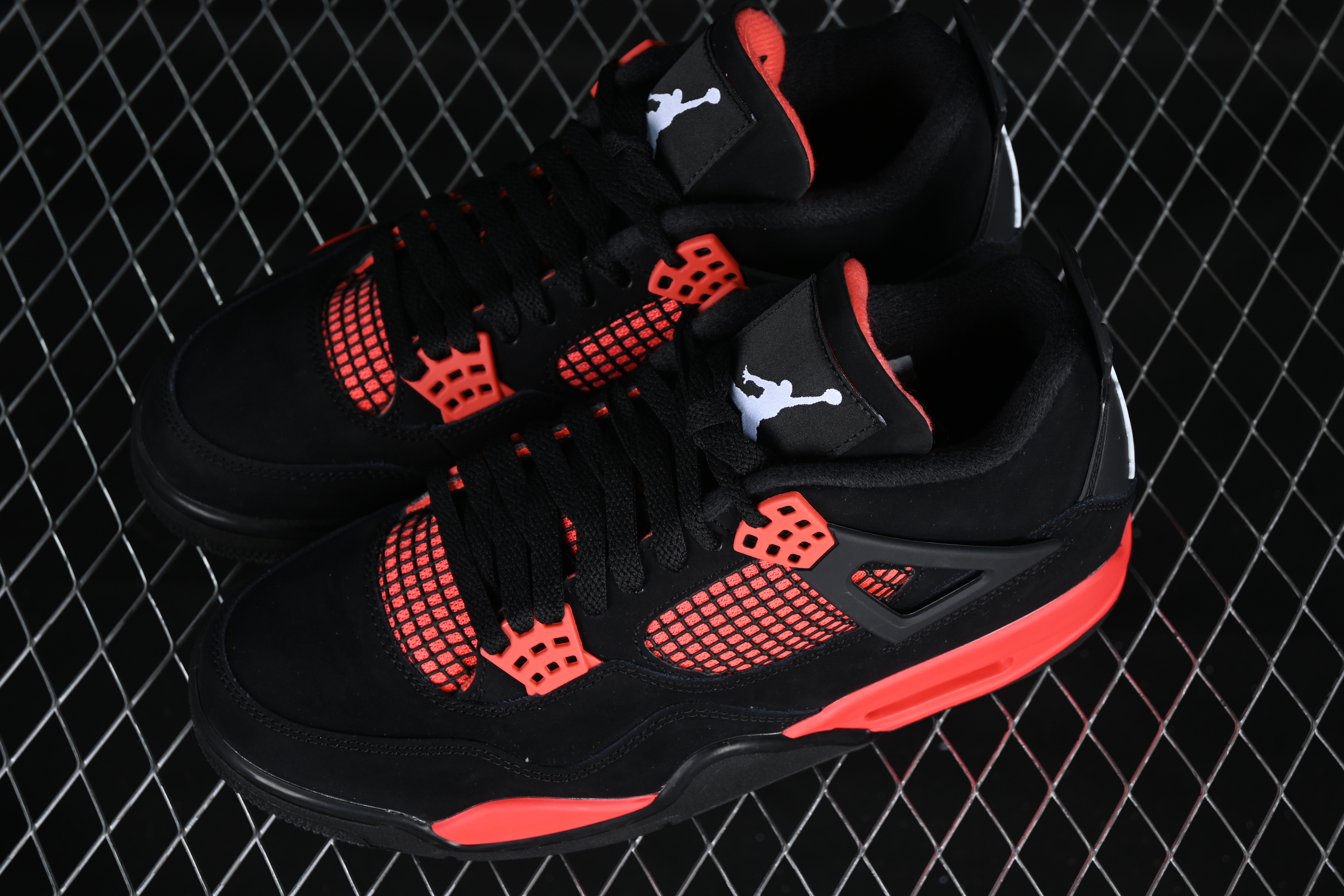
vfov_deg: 18.2
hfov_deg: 27.0
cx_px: 672
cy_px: 448
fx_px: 2800
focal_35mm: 75
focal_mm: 50
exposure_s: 1/50
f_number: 6.3
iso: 160
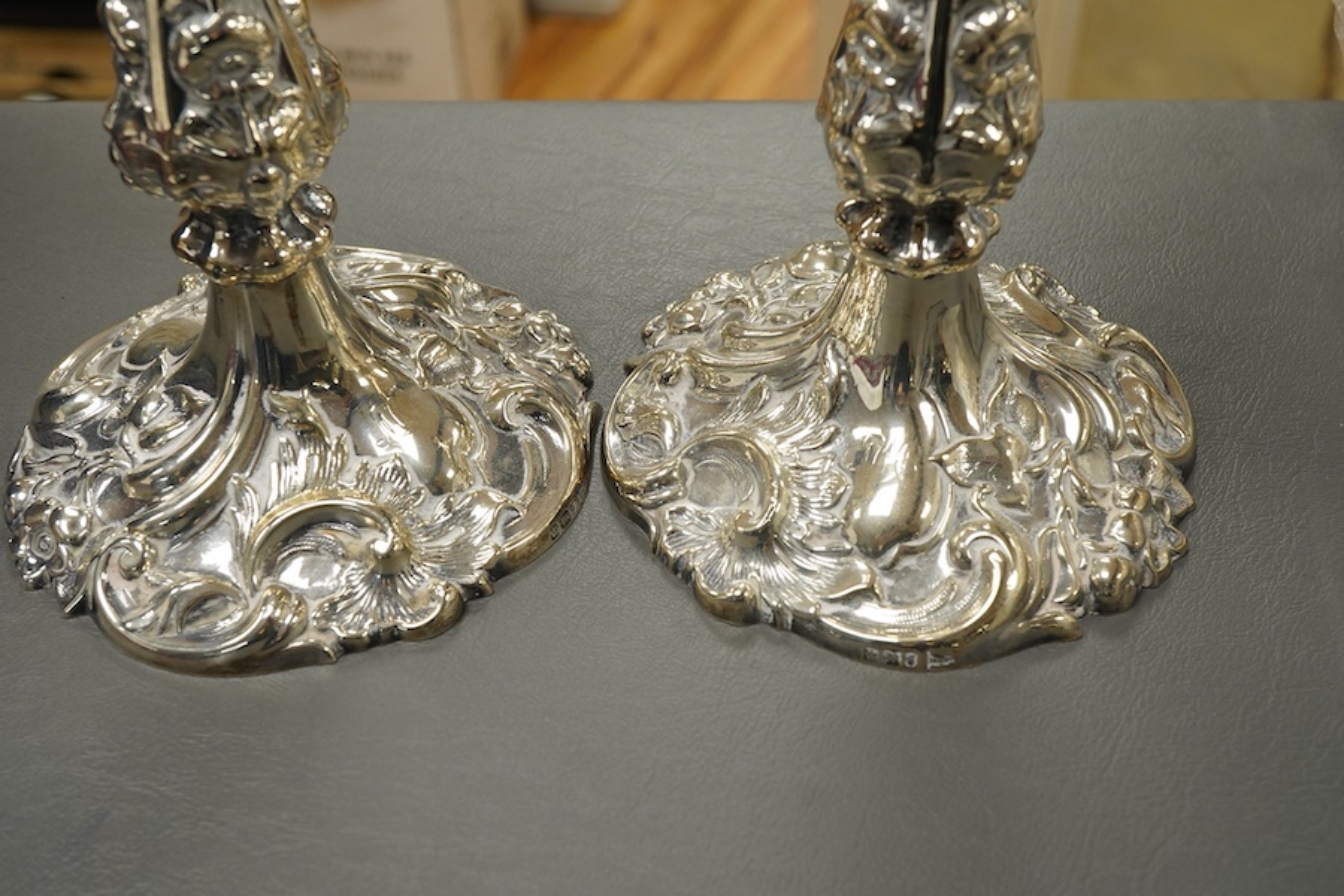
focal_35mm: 45
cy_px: 448
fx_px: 1680
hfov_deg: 43.6
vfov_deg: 29.9
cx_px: 672
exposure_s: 1/125
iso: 1600
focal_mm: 30
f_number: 11
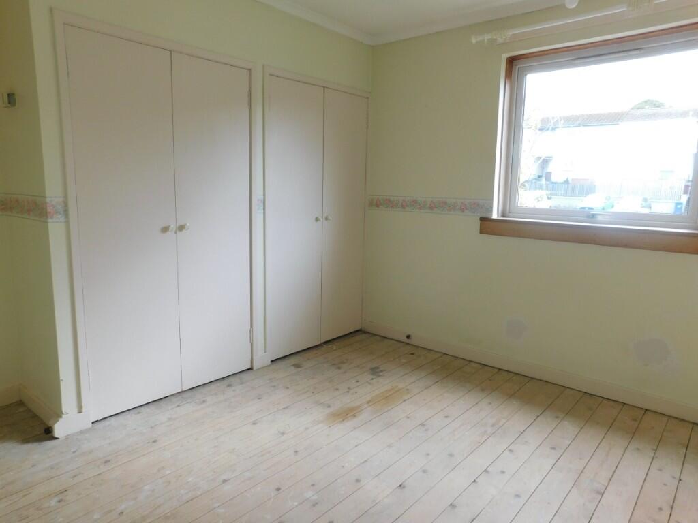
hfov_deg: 73.9
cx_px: 349
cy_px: 262
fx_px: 464
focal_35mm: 23
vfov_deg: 58.9
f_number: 3
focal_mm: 4
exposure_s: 1/80
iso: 125
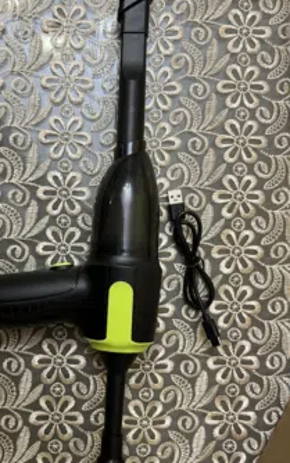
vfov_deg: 58.1
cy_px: 240
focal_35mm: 33
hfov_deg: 38.1
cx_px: 107
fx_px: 417
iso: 250
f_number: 1.5
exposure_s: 1/50
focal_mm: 5.7
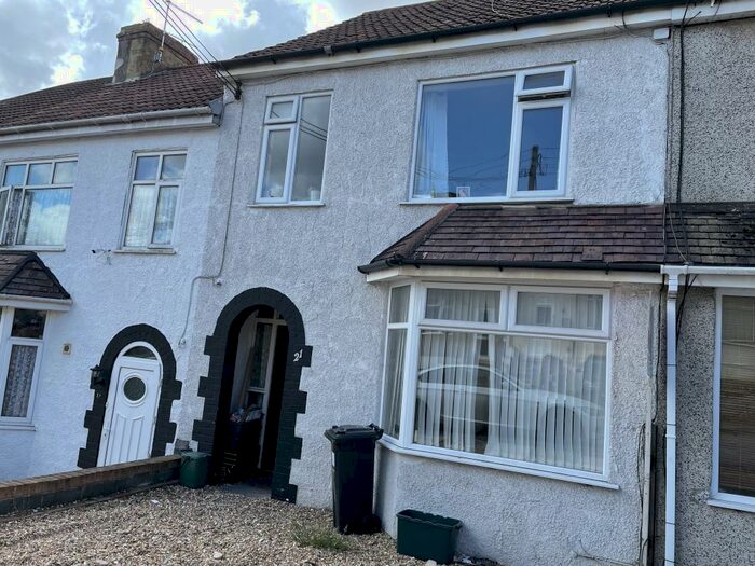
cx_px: 378
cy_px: 283
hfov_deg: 67.3
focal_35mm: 26
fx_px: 567
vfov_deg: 53.1
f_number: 1.6
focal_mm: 4.2
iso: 32
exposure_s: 1/1103
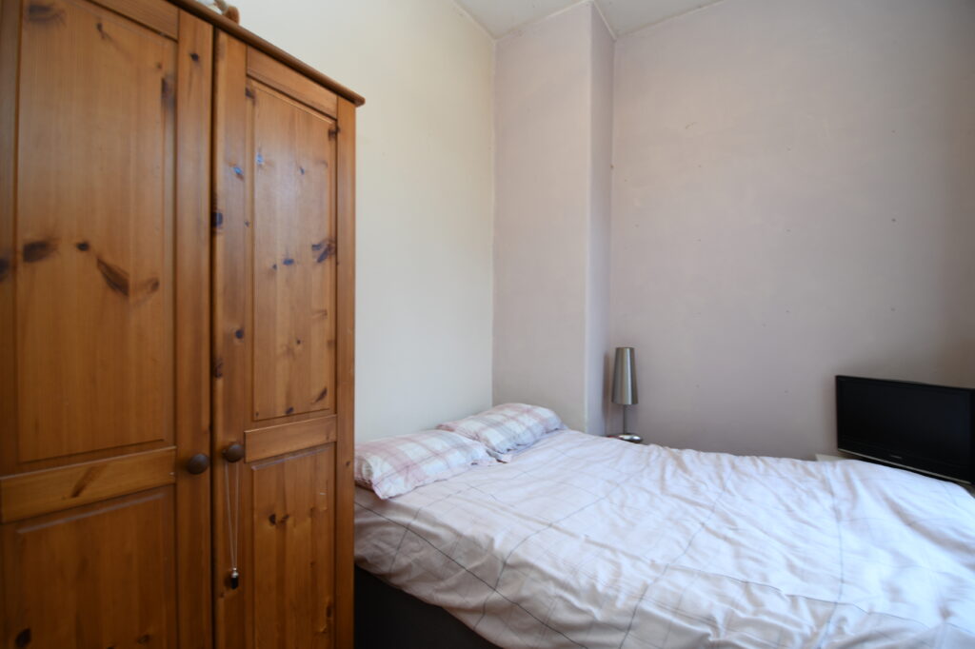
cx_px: 488
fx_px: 406
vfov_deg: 77.3
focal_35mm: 15
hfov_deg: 100.4
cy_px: 324
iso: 100
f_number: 3.5
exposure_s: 1/13
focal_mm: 10
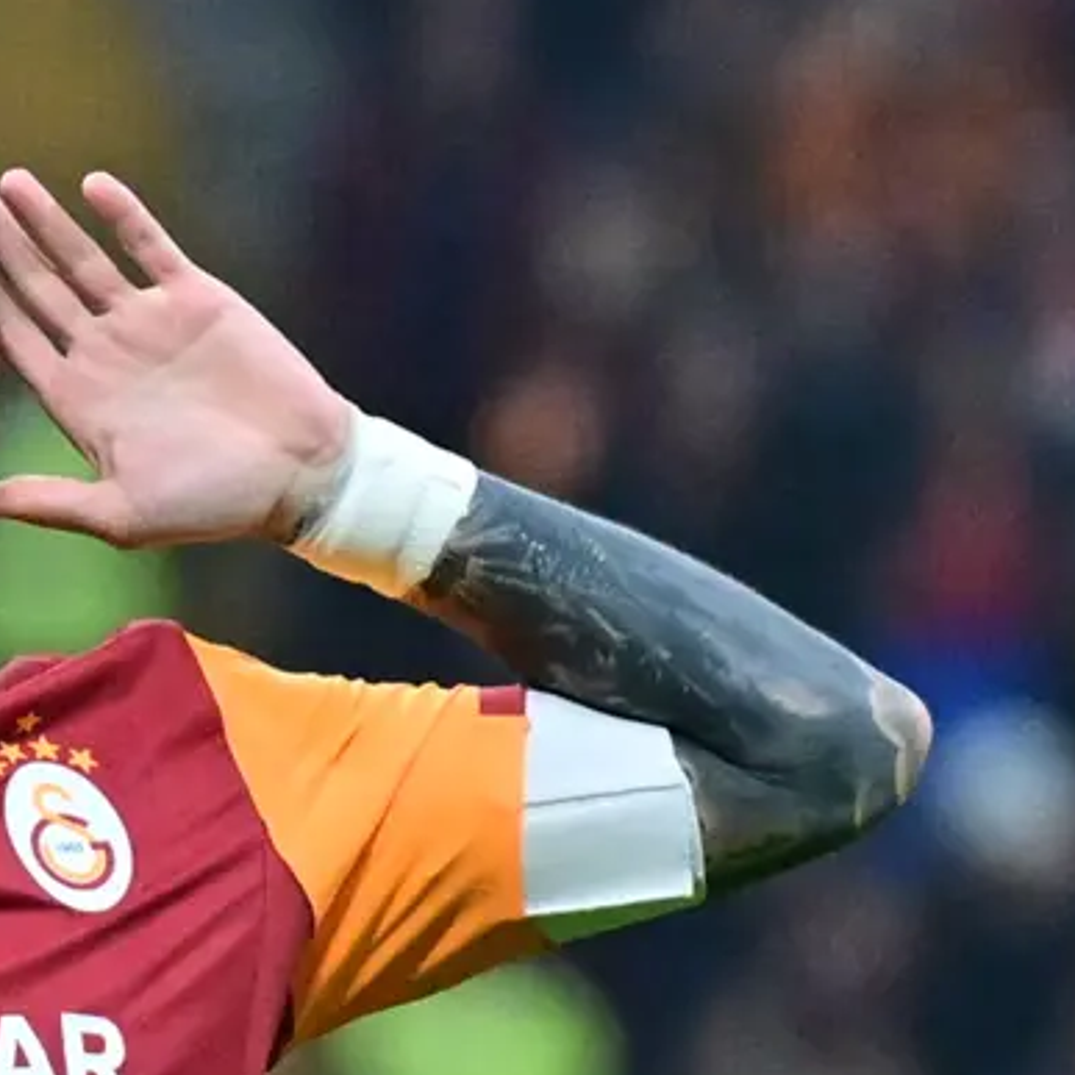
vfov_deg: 2.9
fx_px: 21538
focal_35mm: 613
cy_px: 667
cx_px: -203
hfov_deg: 2.9
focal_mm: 200
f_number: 2.8
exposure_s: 1/2500
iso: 3200
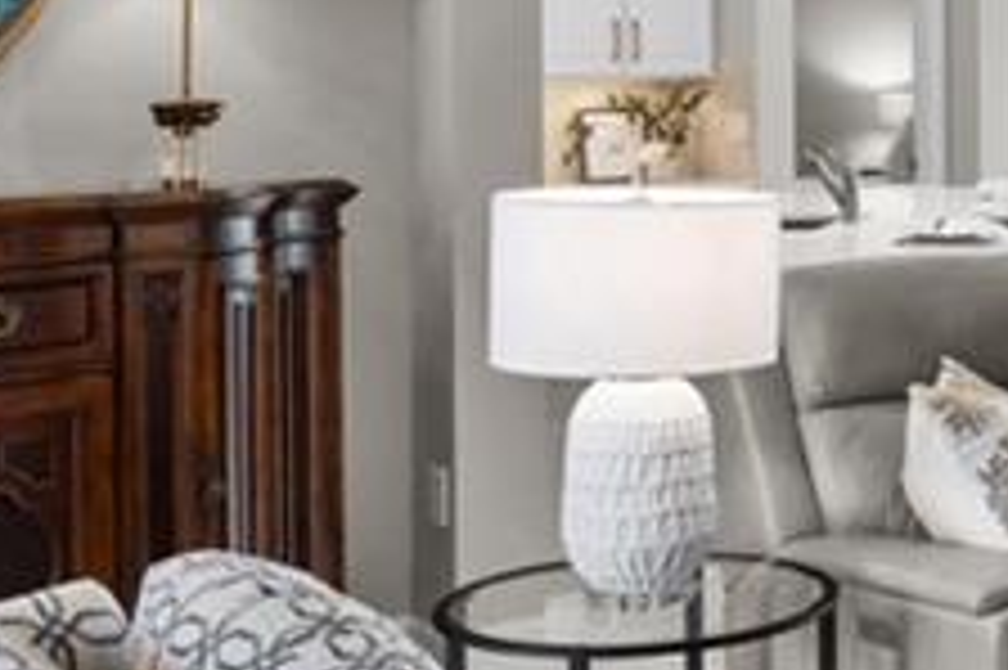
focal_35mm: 73
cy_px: 45
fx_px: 2042
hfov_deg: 25.1
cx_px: 1192
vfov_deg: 18.3
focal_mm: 16
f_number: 9
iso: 640
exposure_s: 1/6
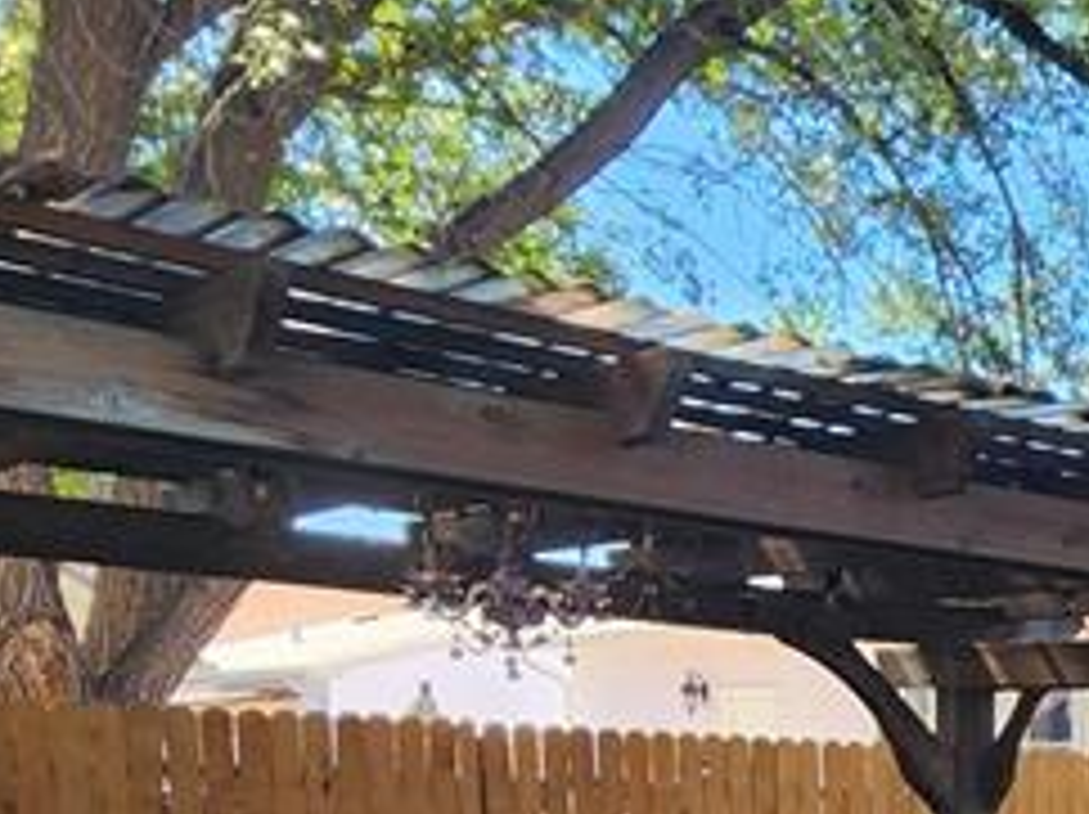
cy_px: 1068
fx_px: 1729
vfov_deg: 23.4
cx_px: 1674
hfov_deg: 25.4
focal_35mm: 55
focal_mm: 2.2
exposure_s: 1/183
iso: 50
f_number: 2.2
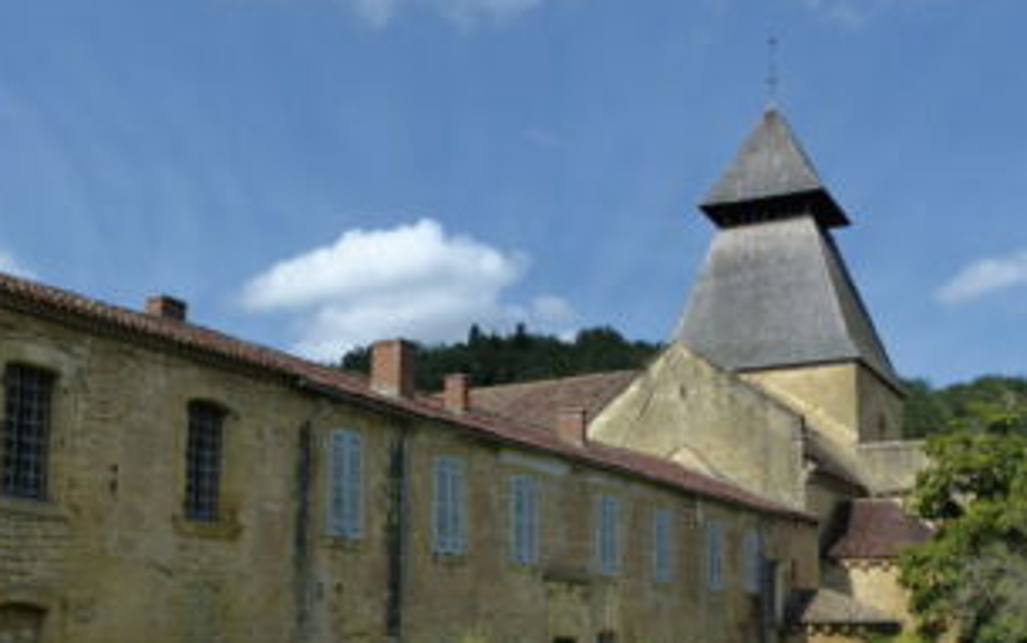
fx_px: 1400
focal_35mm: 50
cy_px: 441
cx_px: 468
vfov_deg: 25.7
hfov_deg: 40.2
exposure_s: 1/2000
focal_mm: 6.4
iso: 200
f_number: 2.8
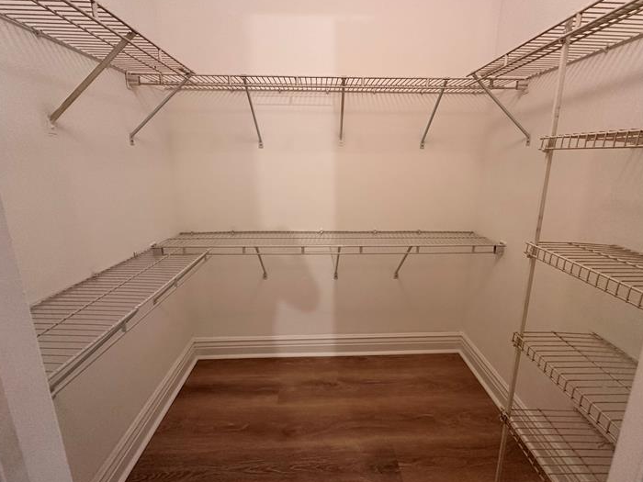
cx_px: 331
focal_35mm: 16
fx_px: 297
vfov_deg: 78.0
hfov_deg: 94.5
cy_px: 226
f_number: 2.2
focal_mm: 2.22
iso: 320
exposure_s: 1/60
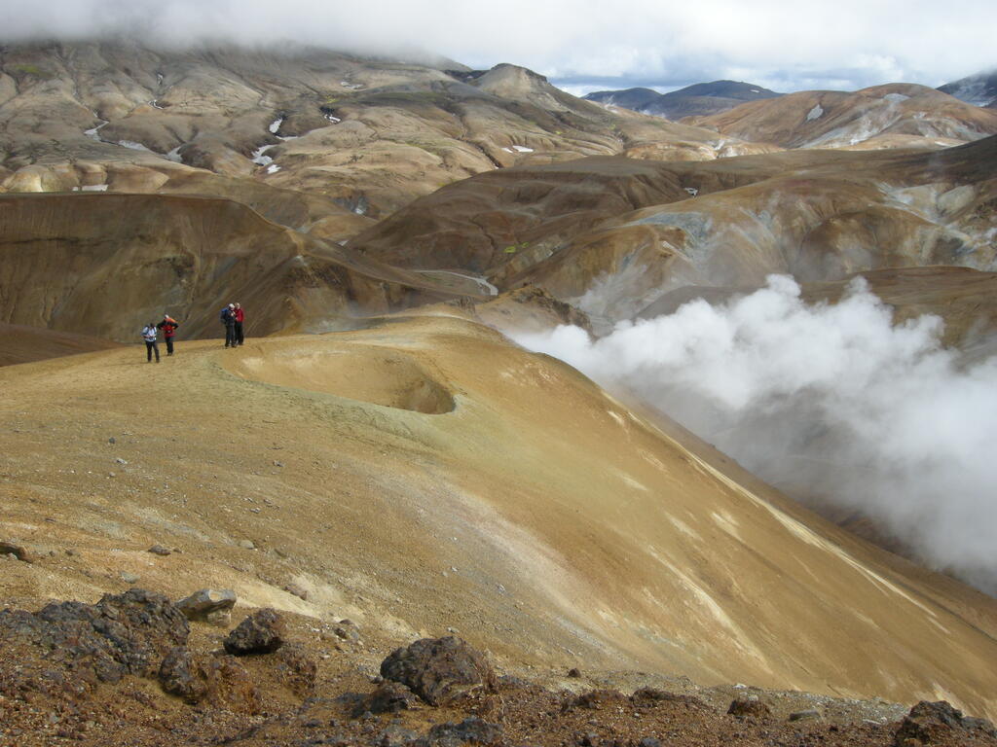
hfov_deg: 52.6
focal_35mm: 35
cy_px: 374
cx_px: 498
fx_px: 1008
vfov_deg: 40.7
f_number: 6.1
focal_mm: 7.5
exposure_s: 1/263
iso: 100
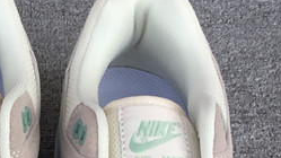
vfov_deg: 9.6
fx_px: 909
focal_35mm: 122
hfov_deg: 17.3
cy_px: 252
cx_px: 34
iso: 25
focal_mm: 3.3
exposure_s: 1/384
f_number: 2.4
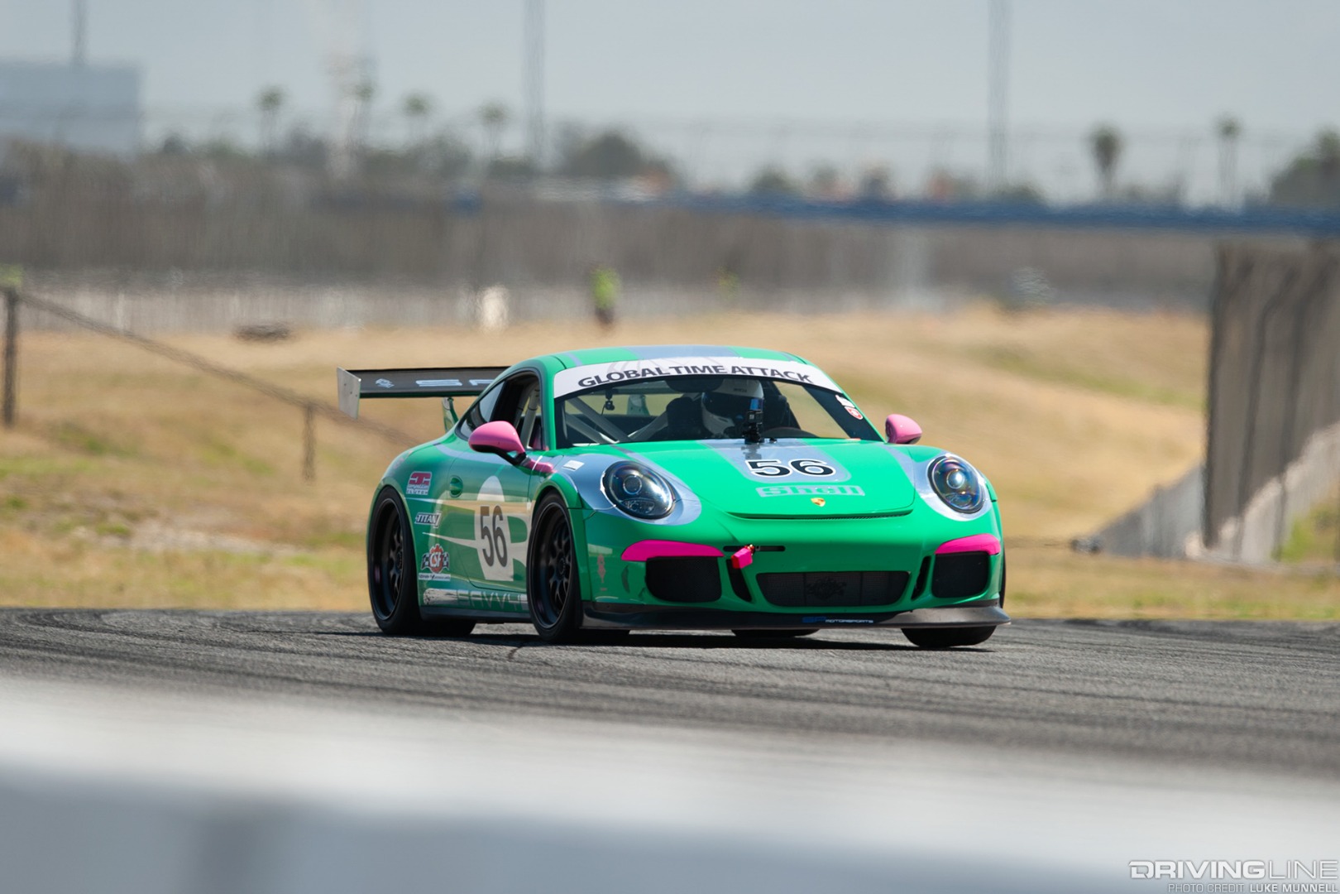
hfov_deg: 5.2
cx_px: 670
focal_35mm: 400
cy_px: 447
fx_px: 14888
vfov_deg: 3.4
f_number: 3.2
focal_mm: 400
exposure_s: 1/500
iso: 100
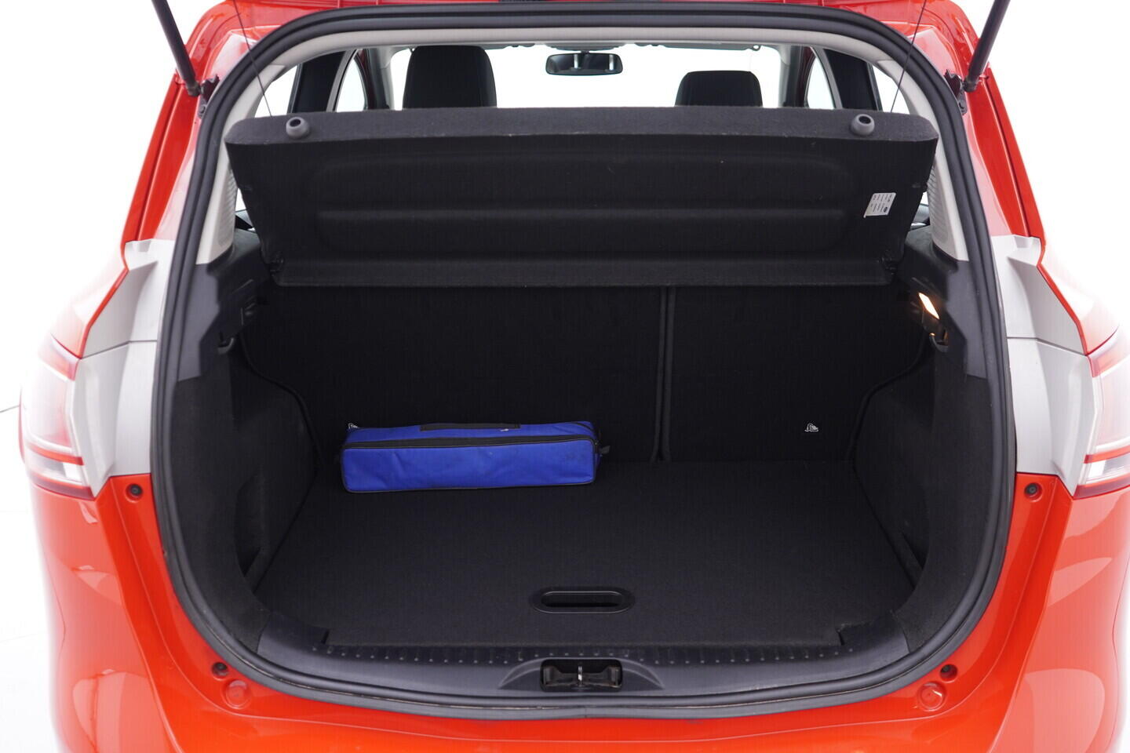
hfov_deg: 53.1
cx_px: 565
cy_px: 376
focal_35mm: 36
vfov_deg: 36.9
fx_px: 1130
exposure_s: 1/40
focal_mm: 24
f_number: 2.8
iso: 250
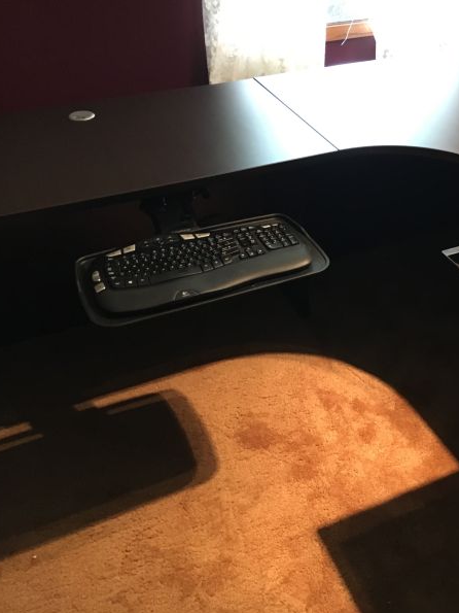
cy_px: 308
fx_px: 690
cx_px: 365
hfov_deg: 35.6
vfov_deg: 47.9
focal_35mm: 39
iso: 200
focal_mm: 4.15
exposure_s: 1/15
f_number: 2.2
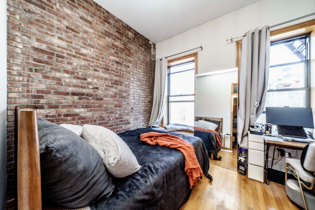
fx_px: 105
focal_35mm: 12
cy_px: 105
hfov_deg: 112.6
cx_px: 158
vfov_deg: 90.0
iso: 320
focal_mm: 12
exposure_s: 1/15
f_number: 9
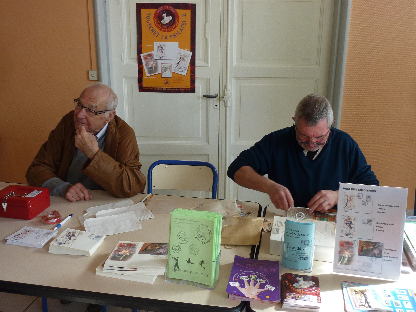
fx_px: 421
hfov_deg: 52.6
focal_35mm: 35
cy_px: 156
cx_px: 208
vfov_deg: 40.7
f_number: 3.5
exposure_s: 1/30
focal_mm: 5.7
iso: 125
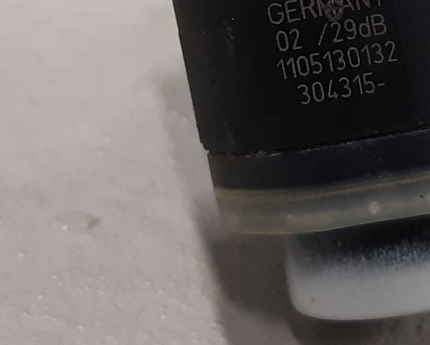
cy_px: 23
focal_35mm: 66
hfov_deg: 28.4
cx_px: 305
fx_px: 840
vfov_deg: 22.5
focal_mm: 3.93
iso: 160
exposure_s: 1/50
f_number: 1.7
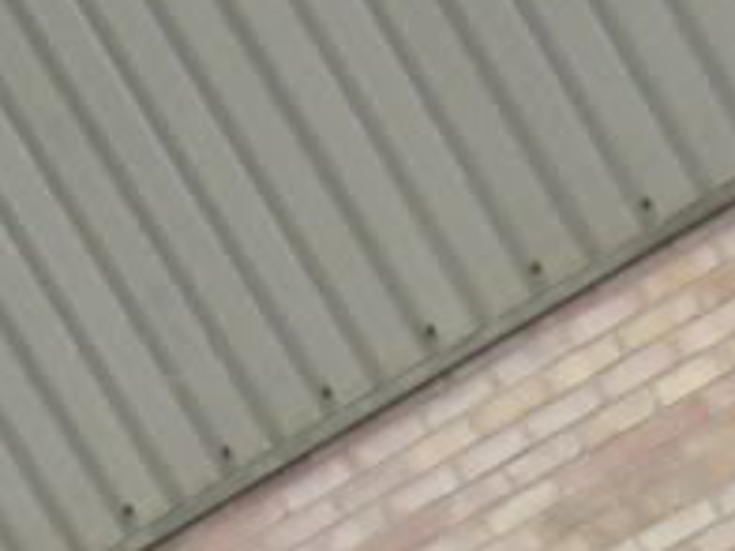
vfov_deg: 7.6
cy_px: 1244
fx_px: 3886
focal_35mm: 183
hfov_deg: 10.5
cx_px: 1009
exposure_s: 1/125
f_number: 7.1
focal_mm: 5.8
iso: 80
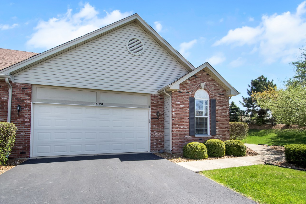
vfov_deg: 64.2
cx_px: 154
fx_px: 161
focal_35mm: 19
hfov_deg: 86.9
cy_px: 117
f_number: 8
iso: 400
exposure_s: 1/8000
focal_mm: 10
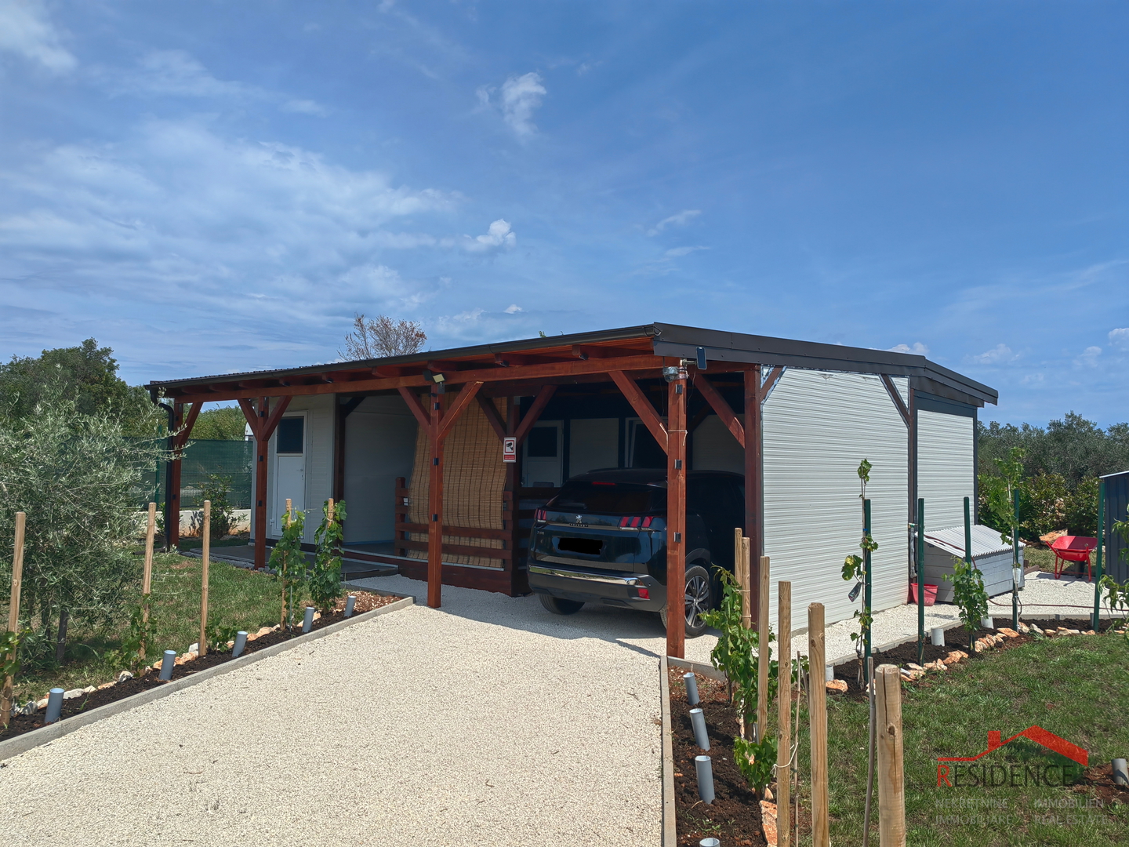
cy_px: 424
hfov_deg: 65.3
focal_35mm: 27
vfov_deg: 51.4
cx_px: 564
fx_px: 881
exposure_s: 1/5650
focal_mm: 5.54
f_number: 1.8
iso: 50
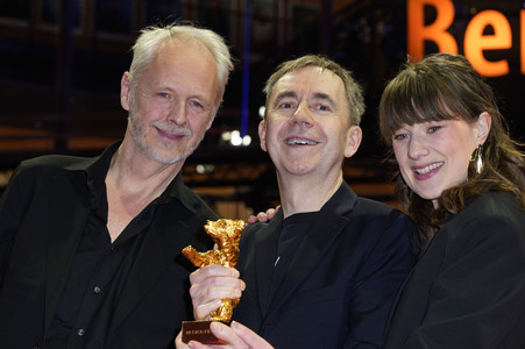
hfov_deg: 21.7
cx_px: 262
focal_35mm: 94
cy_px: 174
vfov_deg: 14.5
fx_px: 1370
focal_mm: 94
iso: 1250
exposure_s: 1/160
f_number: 6.3
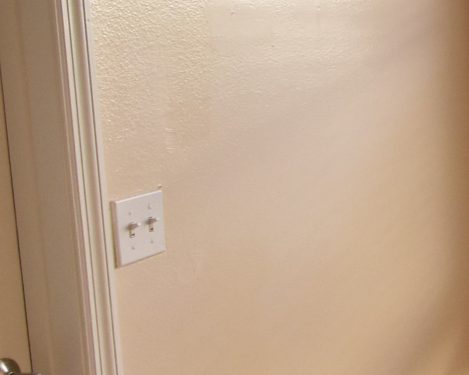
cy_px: 101
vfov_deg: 20.3
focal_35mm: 75
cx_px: 954
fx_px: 1041
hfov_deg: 17.5
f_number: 3.5
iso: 800
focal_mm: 10
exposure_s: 1/500
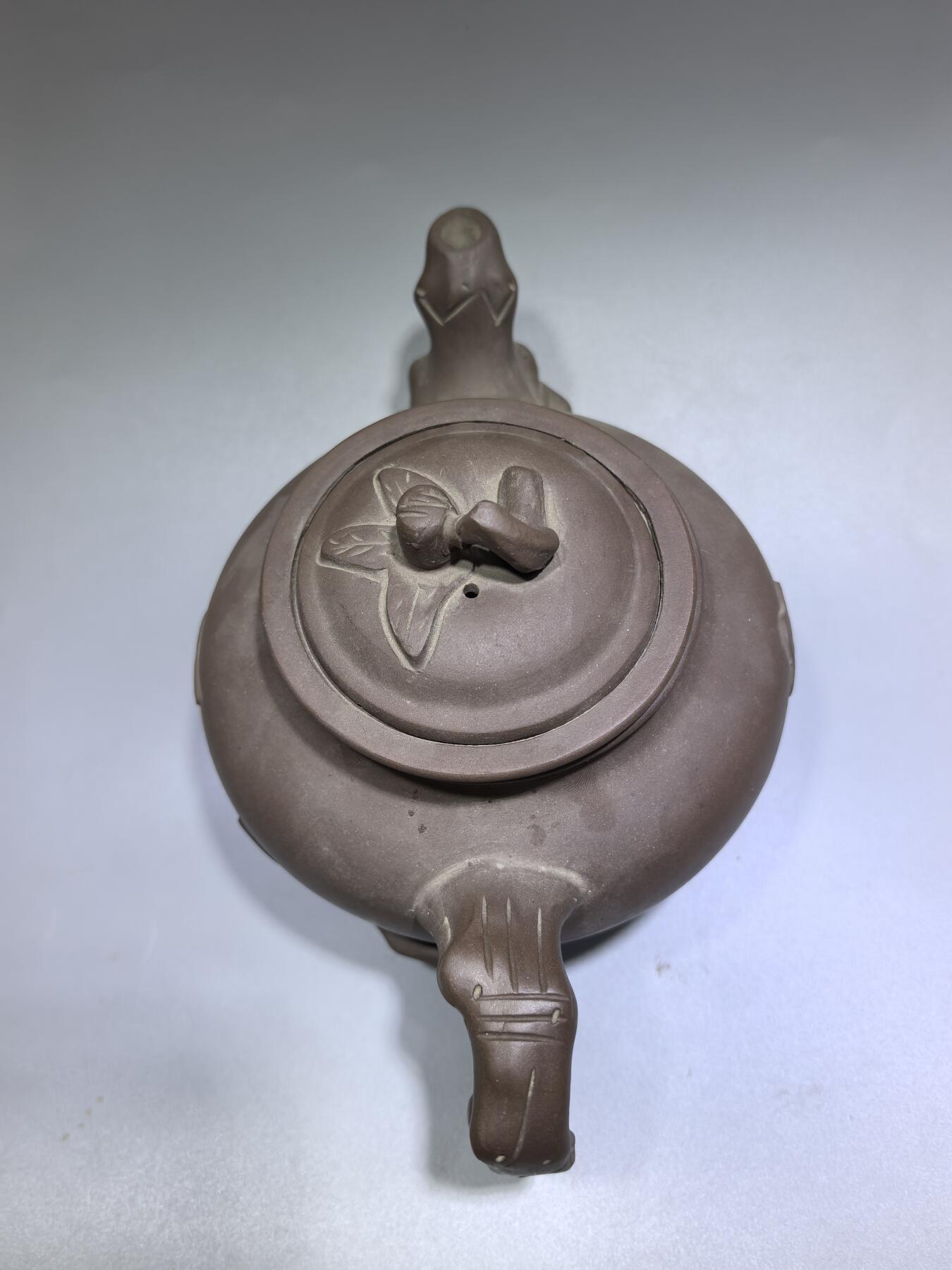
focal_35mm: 27
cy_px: 635
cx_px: 476
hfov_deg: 51.4
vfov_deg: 65.3
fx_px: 990
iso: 1000
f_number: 2
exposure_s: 1/820
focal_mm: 6.98
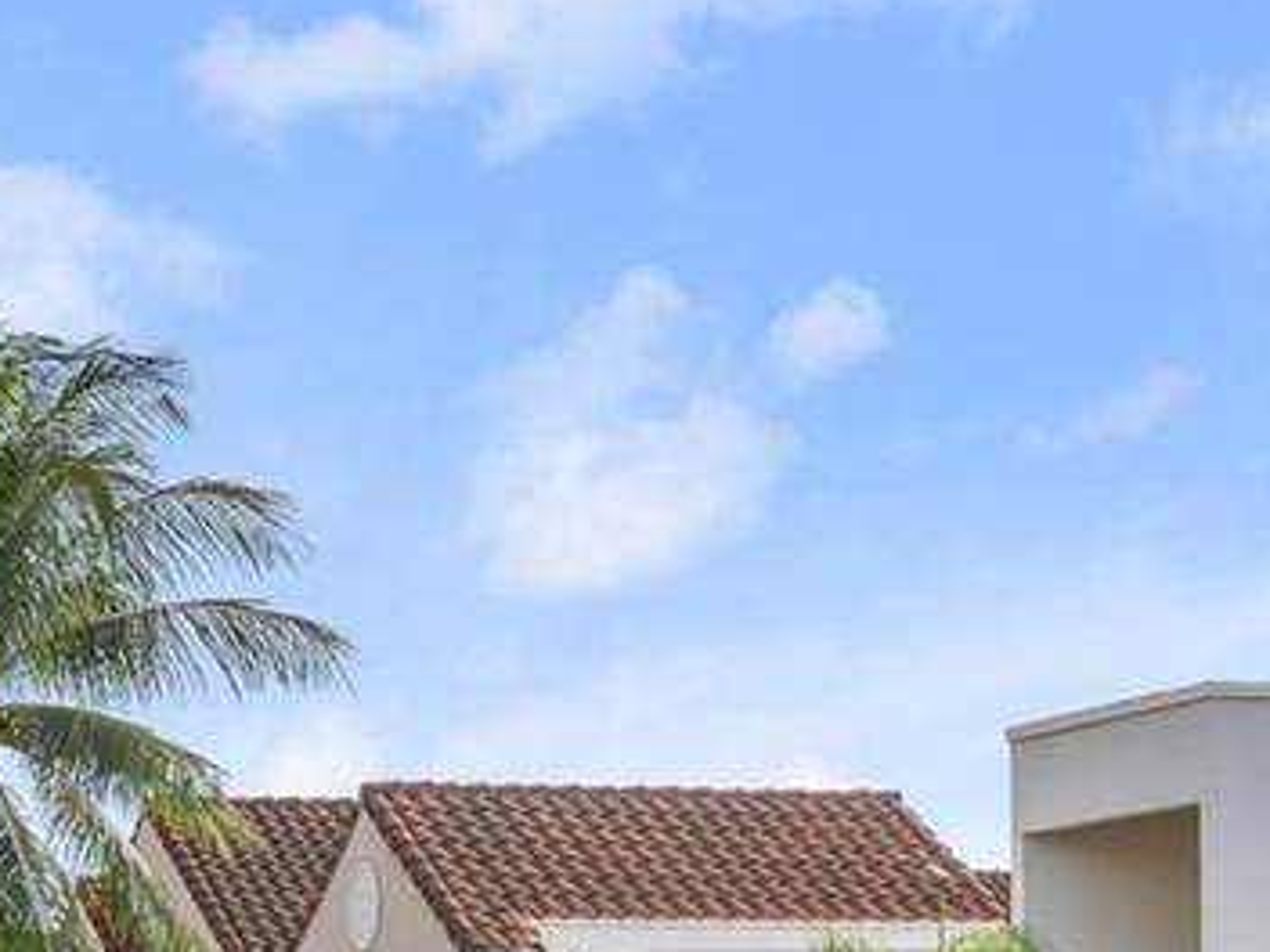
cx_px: 14
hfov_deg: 22.4
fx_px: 3082
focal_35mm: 84
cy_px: 1231
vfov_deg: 16.6
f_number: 8
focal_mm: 24
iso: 125
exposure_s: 1/50
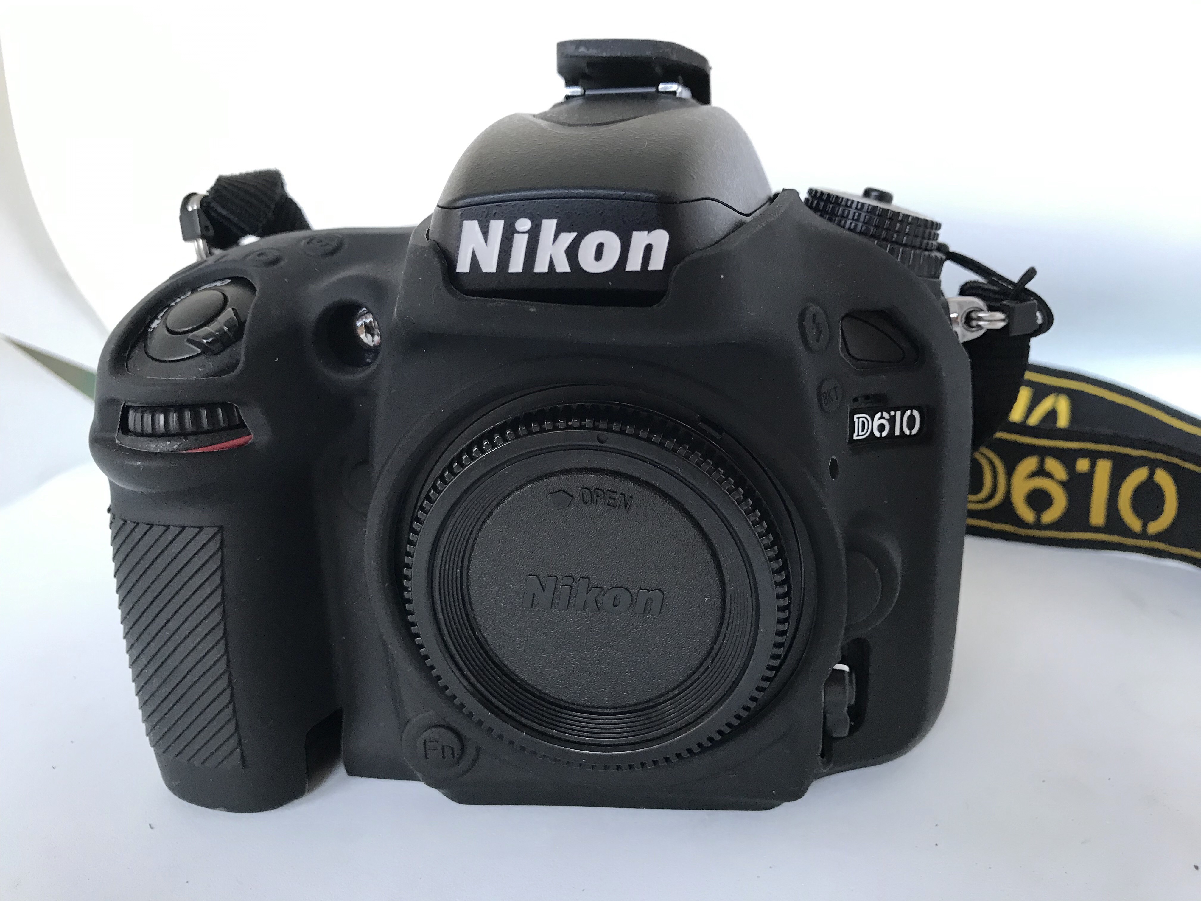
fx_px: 971
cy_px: 450
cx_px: 600
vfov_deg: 49.7
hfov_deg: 63.4
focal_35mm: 28
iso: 32
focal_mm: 3.99
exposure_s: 1/33
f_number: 1.8
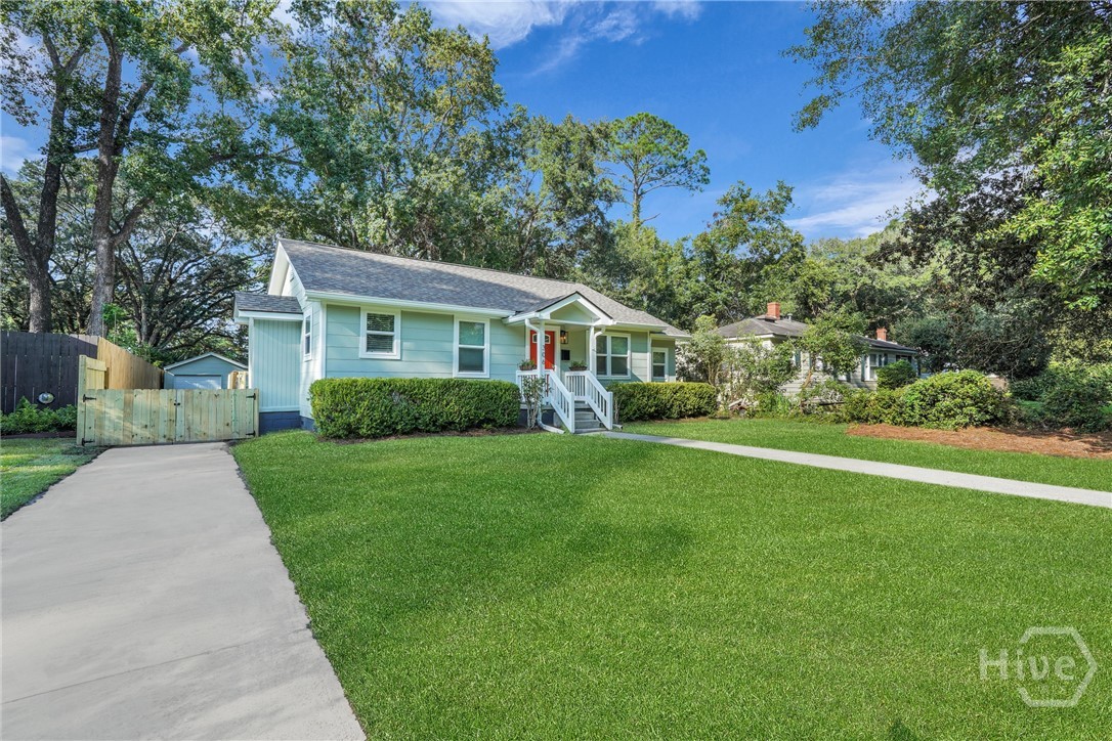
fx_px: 510
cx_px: 556
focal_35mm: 16
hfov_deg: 95.0
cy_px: 370
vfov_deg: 72.1
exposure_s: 1/250
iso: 320
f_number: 9
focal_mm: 16.5
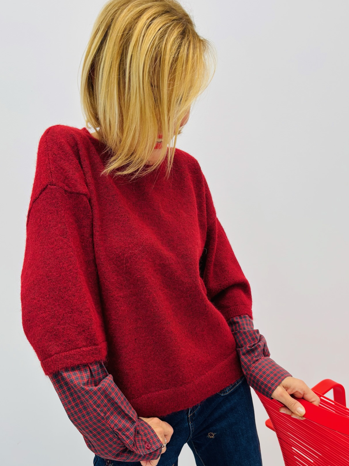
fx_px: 444
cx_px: 166
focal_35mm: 33
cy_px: 288
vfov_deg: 54.8
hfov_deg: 42.9
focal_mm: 5.96
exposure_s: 1/135
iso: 32
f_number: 1.6
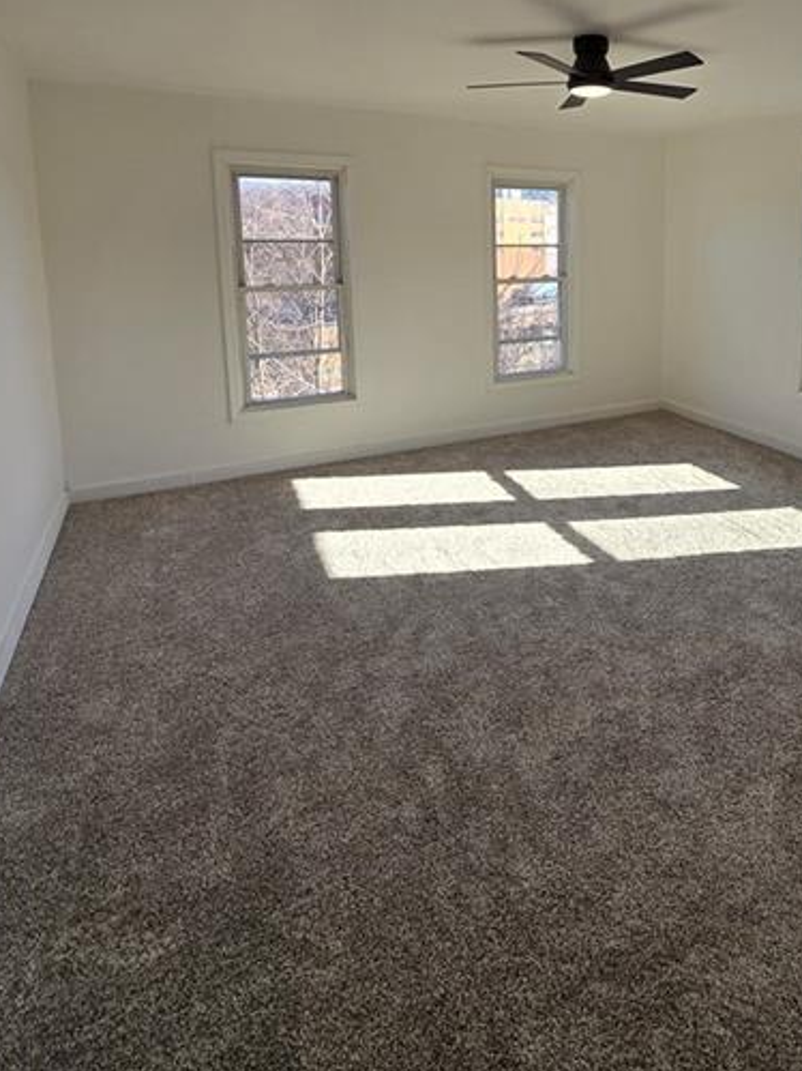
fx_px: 618
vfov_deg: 78.1
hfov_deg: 62.6
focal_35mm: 20
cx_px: 590
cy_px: 326
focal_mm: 2.2
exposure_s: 1/445
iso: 50
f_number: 2.2
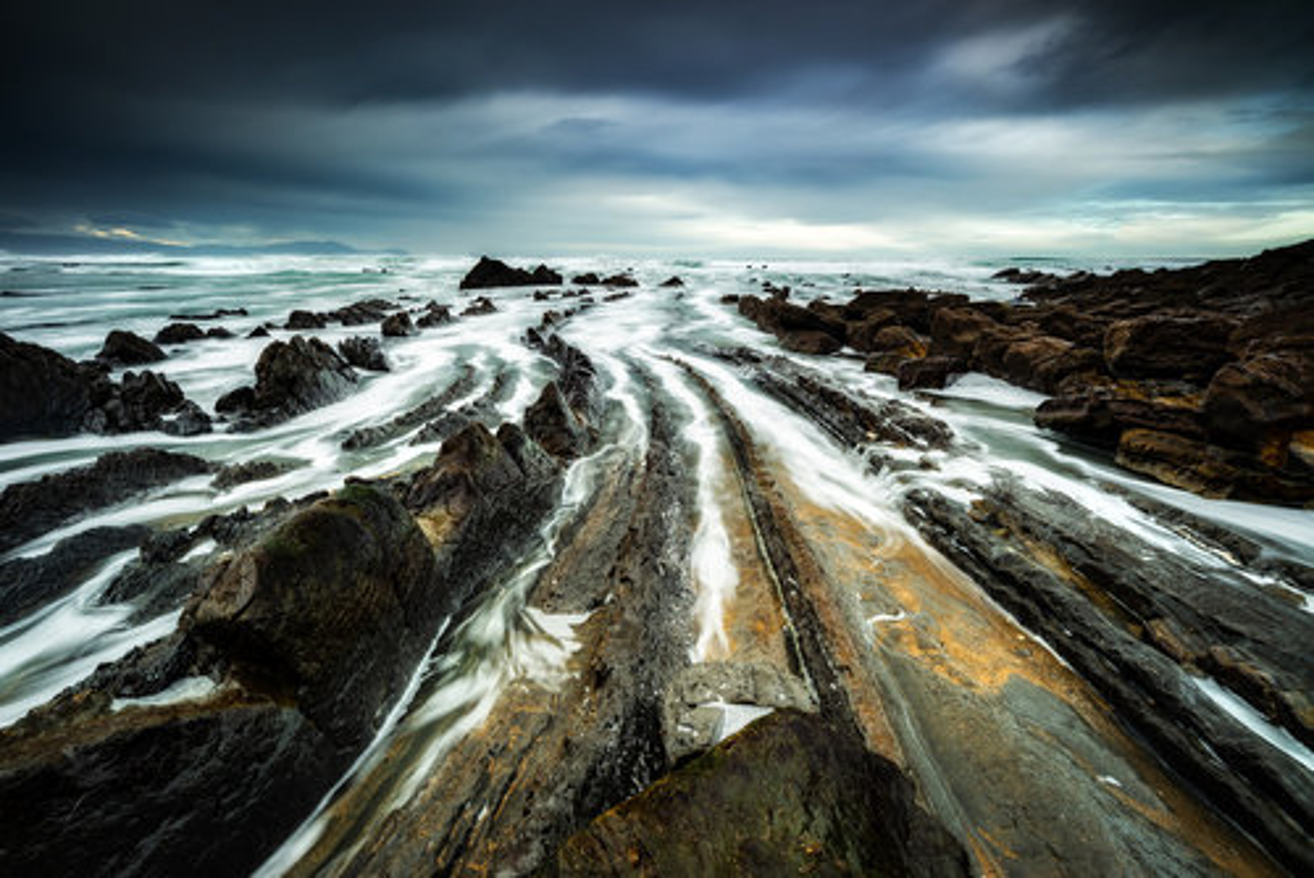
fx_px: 548
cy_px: 439
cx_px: 657
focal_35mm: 15
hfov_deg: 100.4
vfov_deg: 77.4
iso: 100
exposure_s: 1.3
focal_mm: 15
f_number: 22
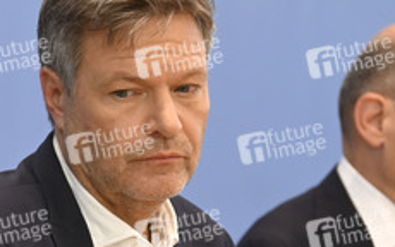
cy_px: 187
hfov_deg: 13.9
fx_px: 1616
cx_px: 133
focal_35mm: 150
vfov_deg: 8.7
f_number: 2.8
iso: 1000
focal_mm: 75
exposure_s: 1/640
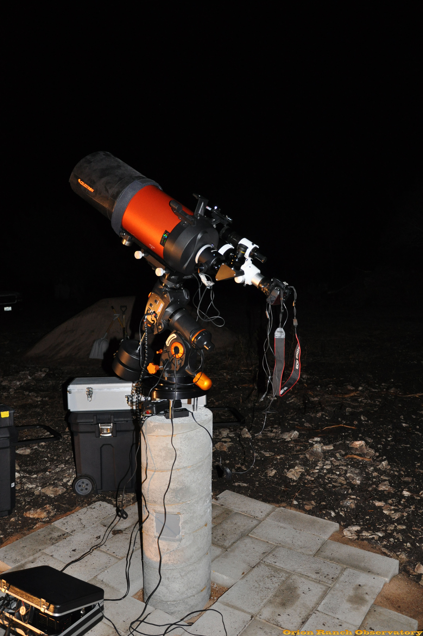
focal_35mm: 27
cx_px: 212
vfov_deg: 67.4
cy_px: 318
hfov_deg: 47.8
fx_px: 477
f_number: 3.5
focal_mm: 18
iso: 800
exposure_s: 1/60
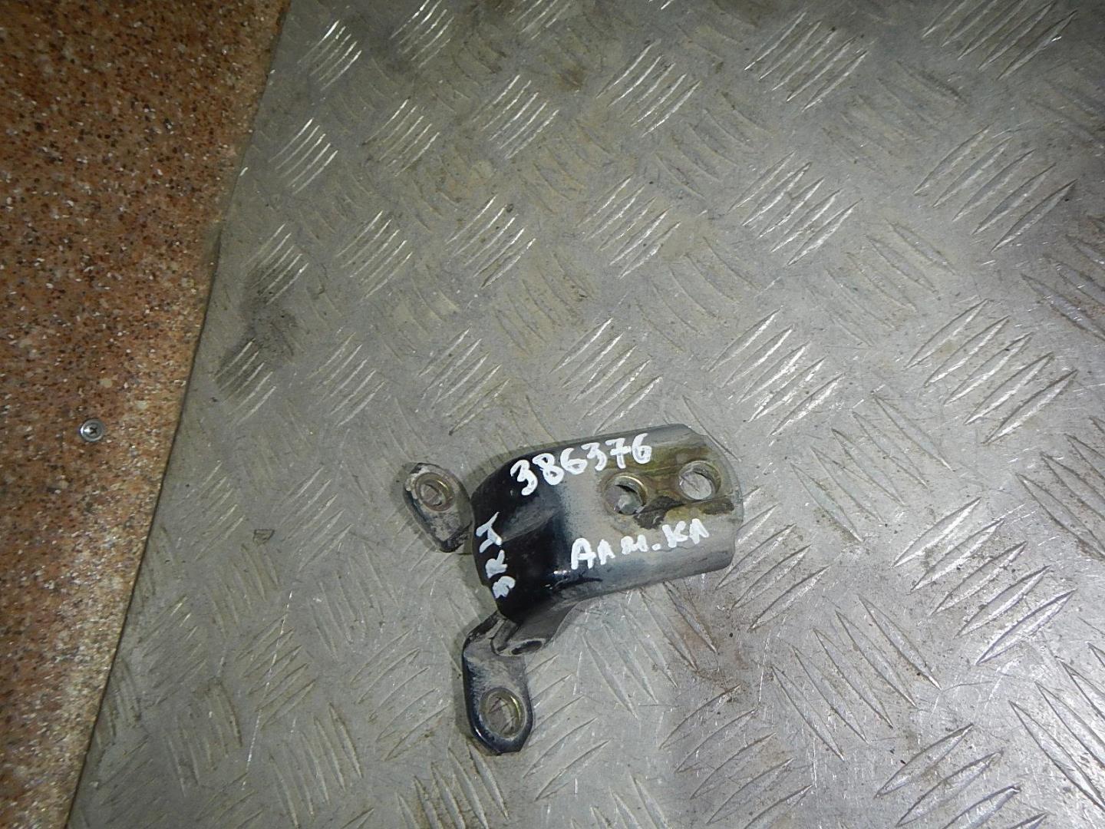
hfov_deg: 63.4
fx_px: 894
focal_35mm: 28
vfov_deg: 49.7
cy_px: 414
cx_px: 552
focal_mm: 5
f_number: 3.9
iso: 200
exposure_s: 1/30
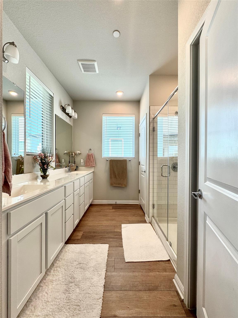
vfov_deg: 102.1
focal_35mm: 14
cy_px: 159
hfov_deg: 85.7
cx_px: 119
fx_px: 128
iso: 50
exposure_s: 1/120
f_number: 2.2
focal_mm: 2.22
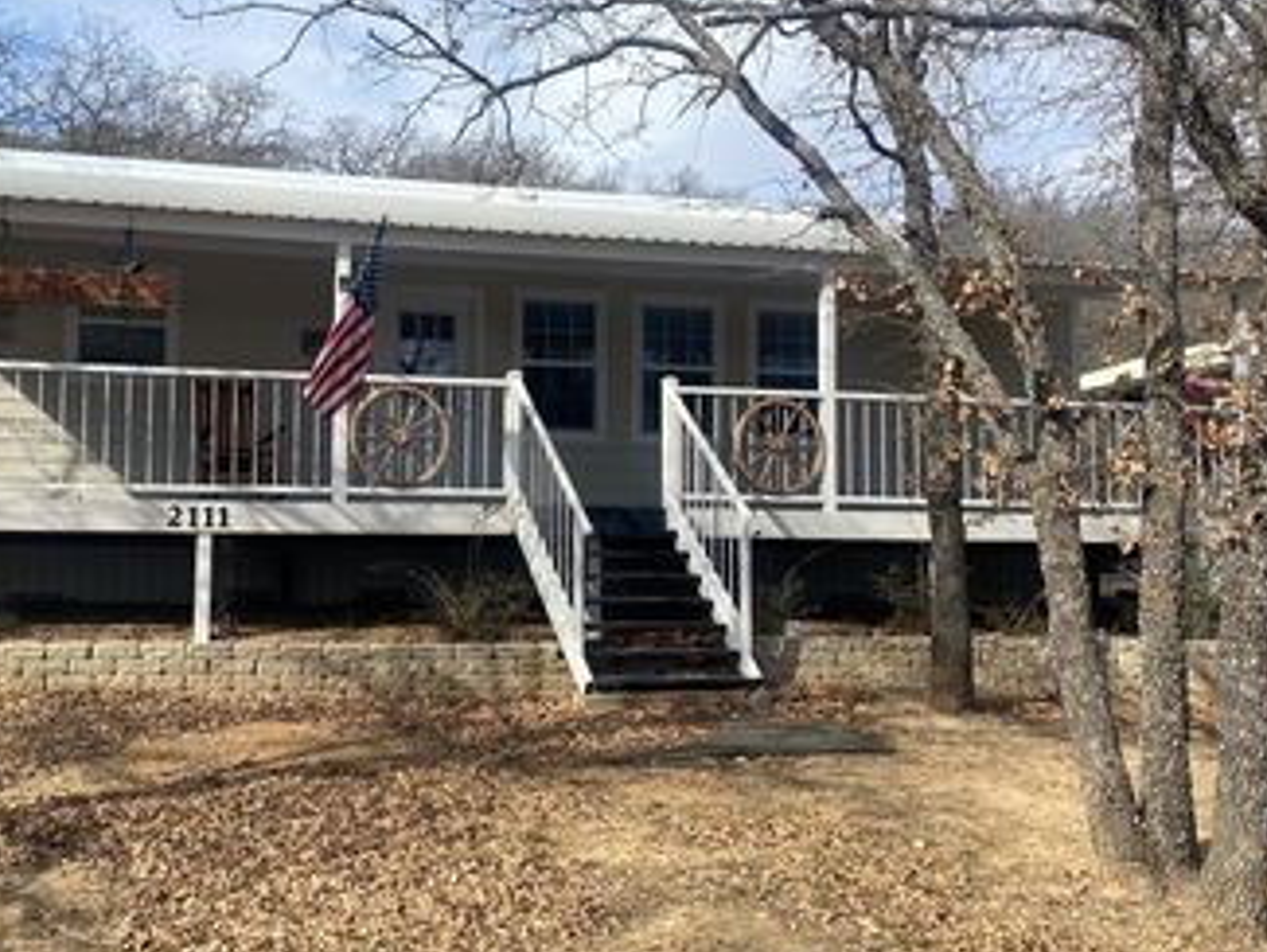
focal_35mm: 40
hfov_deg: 46.4
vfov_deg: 36.0
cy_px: 455
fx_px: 1465
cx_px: 476
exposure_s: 1/2315
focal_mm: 4.25
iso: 32
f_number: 1.8
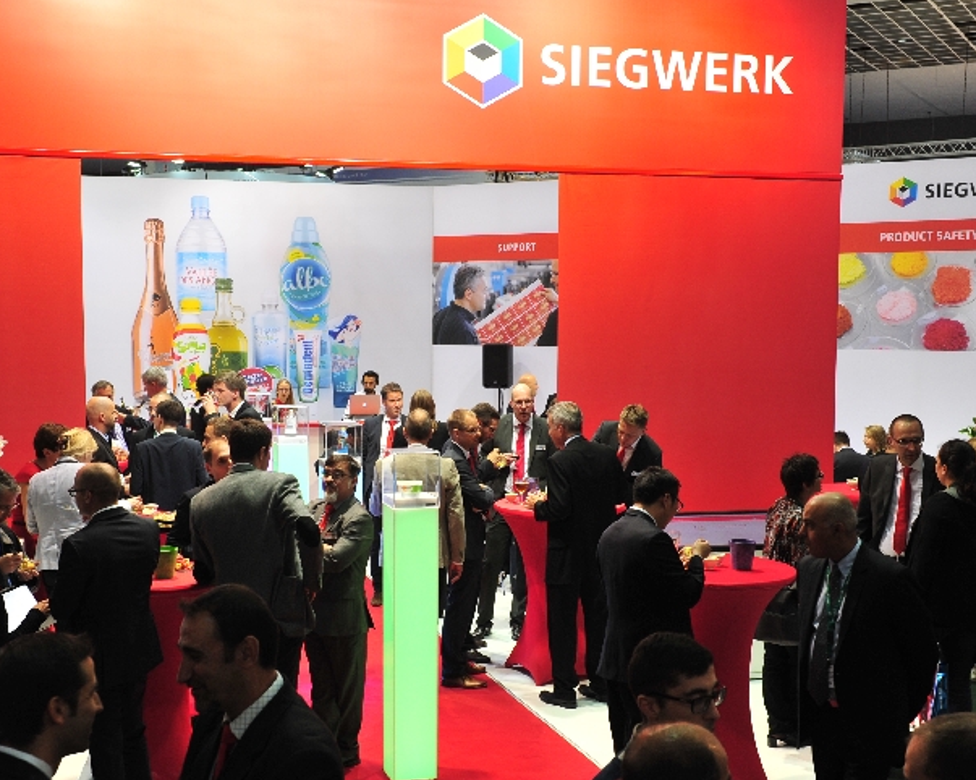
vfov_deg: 30.8
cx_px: 442
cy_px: 443
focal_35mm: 49
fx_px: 1415
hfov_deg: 38.0
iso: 800
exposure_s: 1/60
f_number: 6.3
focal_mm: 35
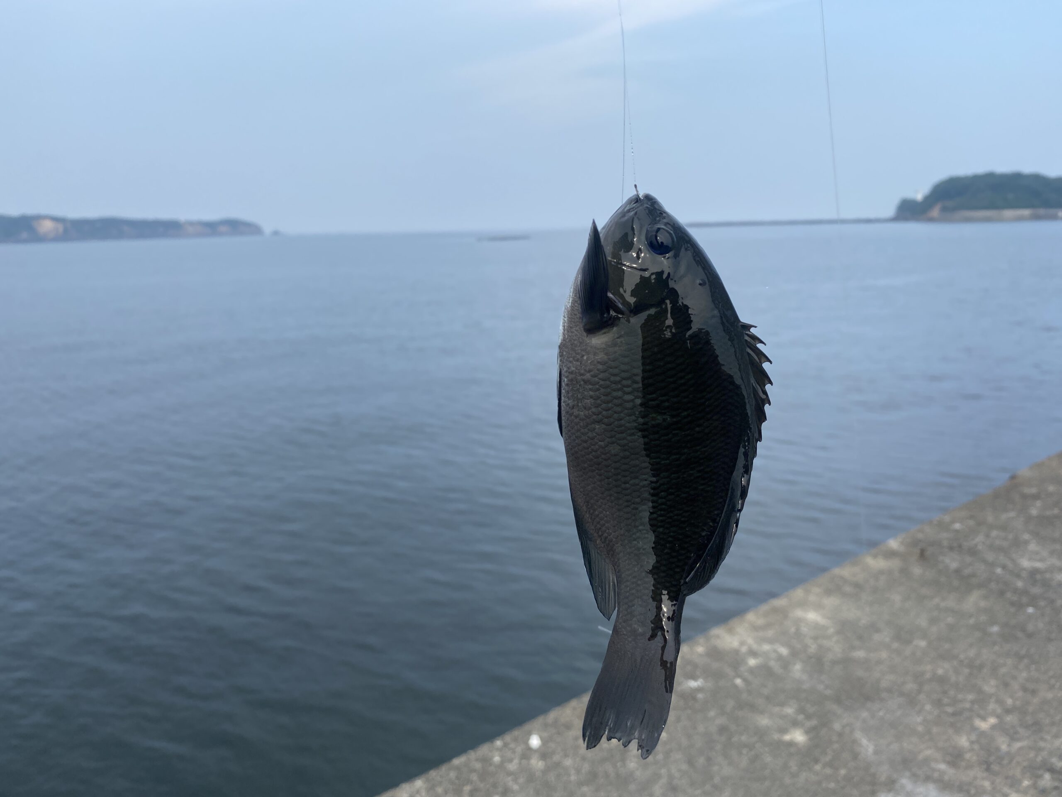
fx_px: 798
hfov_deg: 67.3
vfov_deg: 53.1
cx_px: 531
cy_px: 398
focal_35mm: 26
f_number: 1.8
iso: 32
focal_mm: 4.25
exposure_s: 1/1464
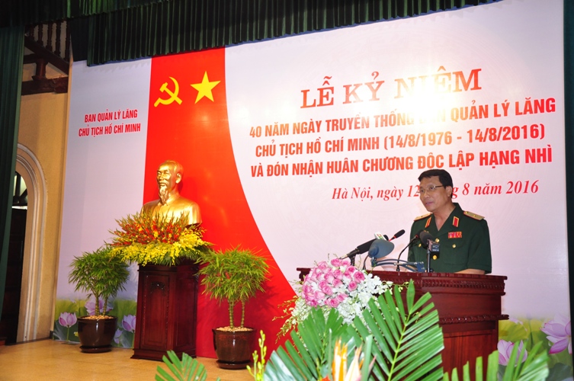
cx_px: 287
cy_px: 190
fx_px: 597
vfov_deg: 35.4
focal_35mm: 38
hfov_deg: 51.3
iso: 800
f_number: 5
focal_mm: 25
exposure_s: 1/60
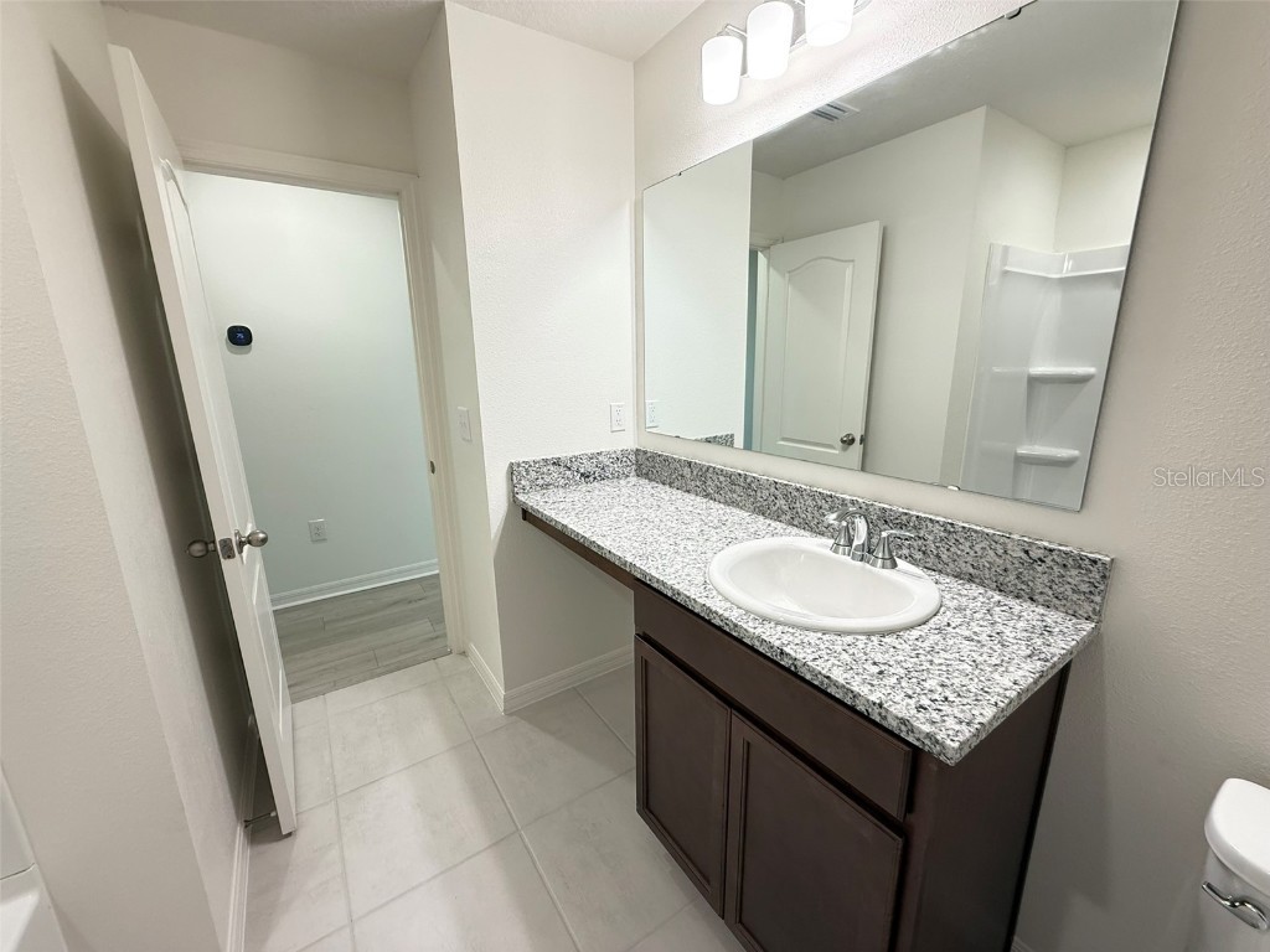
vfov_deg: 85.7
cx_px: 635
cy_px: 476
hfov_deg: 102.1
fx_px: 514
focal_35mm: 14
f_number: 2.2
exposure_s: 1/60
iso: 200
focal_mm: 2.22
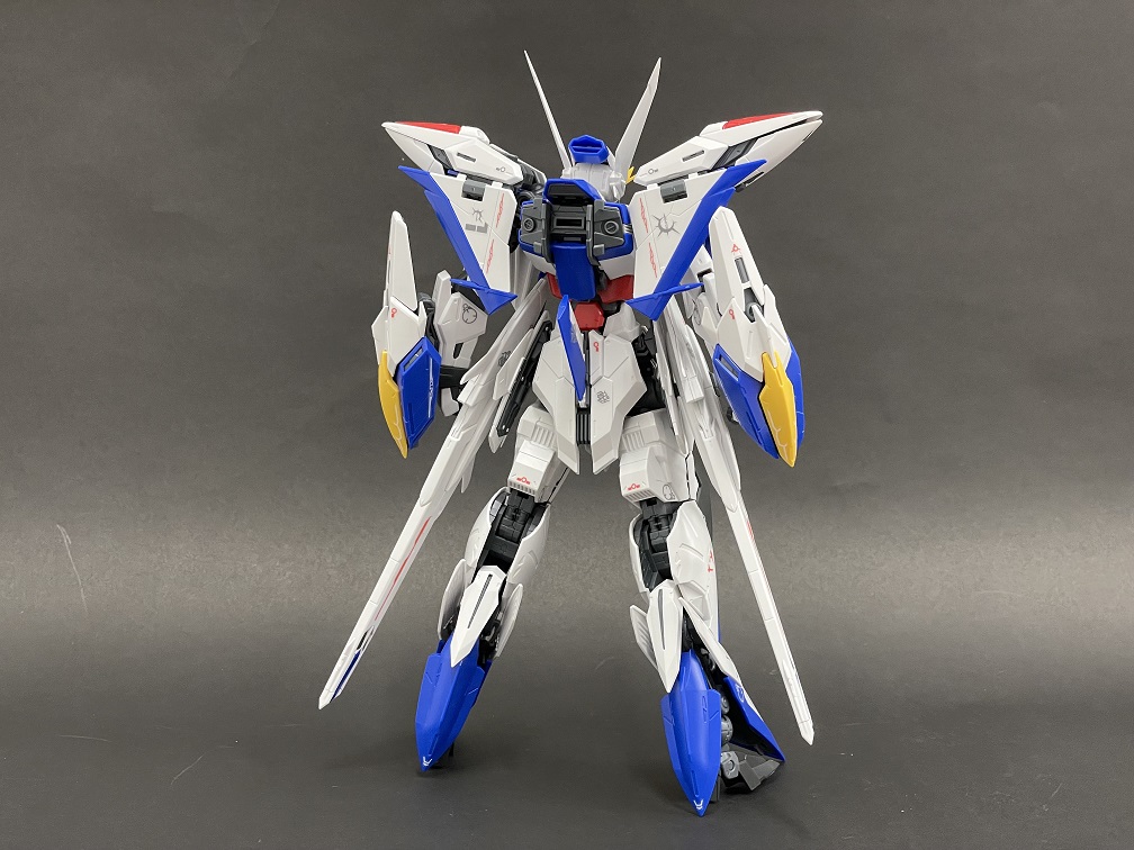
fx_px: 1703
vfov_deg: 28.0
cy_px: 425
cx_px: 567
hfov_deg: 36.8
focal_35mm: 52
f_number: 2
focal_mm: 6
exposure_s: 1/60
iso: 160
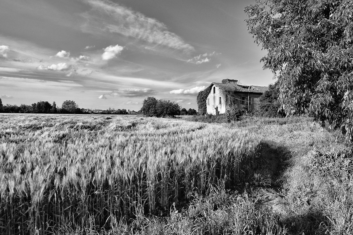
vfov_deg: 64.3
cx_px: 198
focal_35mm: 19
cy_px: 103
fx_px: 186
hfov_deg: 86.5
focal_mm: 10
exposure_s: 1/100
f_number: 10
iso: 100
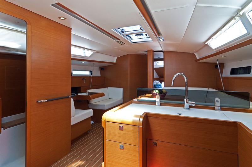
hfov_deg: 90.1
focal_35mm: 18
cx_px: 126
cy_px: 84
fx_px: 126
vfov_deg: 67.2
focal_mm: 12
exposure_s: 1/100
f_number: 6.3
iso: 1000
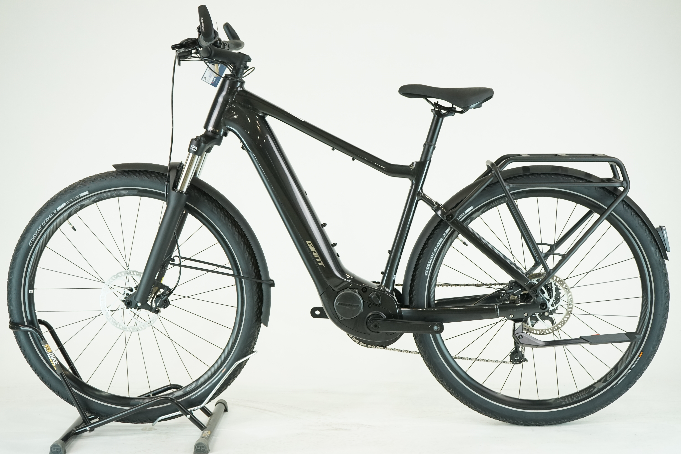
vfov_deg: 26.0
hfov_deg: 38.2
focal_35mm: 52
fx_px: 984
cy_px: 227
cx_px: 340
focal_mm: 52
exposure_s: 1/200
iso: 1600
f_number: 5.6
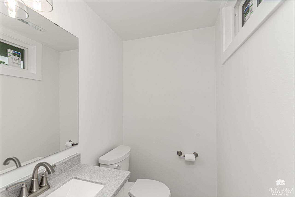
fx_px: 123
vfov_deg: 77.3
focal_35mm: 15
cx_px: 148
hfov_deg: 100.4
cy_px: 98
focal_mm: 10
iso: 500
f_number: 10
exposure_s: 1/60
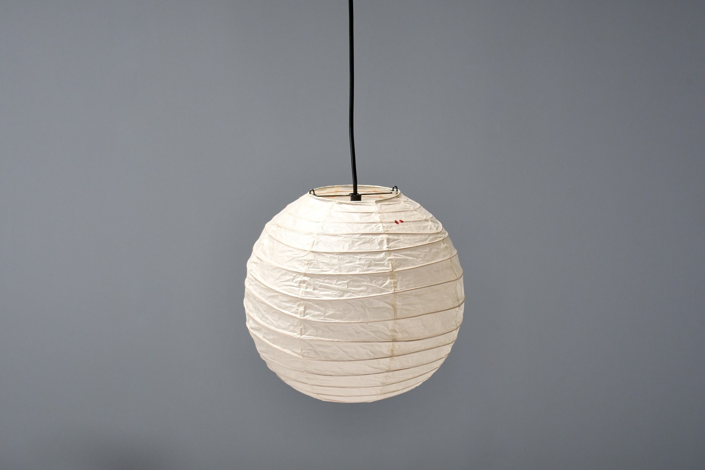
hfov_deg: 53.1
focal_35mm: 36
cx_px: 352
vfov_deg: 36.9
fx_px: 705
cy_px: 235
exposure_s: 1/250
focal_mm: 24
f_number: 11
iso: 800
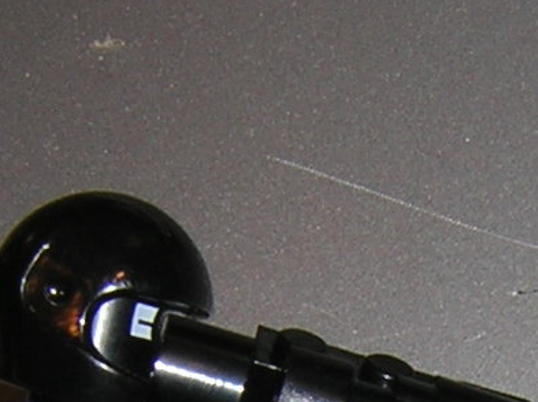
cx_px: 468
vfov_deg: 8.9
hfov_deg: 12.1
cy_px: 563
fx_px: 2531
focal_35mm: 163
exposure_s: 1/60.1
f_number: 5.4
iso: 100
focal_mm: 5.2
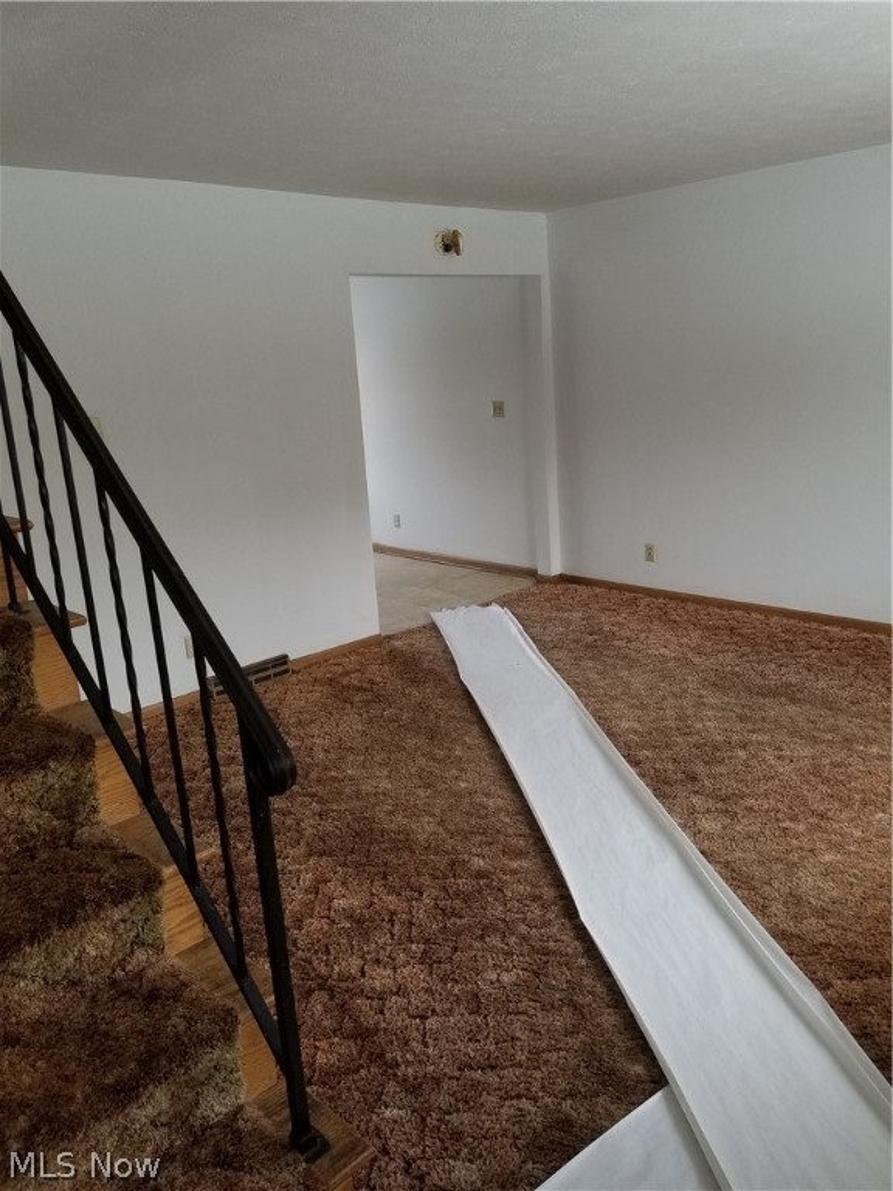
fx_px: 894
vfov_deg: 67.3
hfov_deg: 53.1
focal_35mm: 26
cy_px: 596
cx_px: 446
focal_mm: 4.25
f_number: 1.7
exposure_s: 1/120
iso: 100
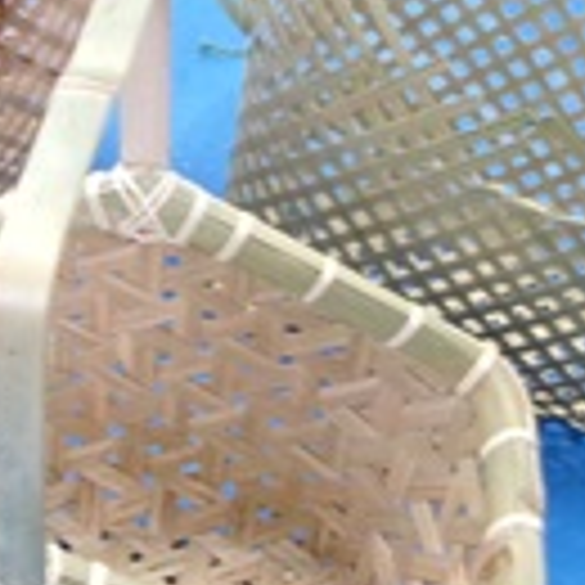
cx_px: 153
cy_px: 238
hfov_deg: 22.6
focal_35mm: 76
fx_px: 1453
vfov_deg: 22.7
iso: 602
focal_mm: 5.1
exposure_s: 1/17
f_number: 3.9
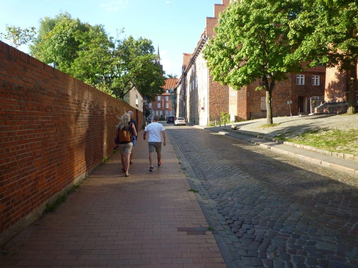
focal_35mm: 25
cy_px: 134
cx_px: 179
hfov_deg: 69.4
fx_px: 259
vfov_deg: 54.9
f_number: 2.8
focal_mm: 4.4
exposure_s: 1/250
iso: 80
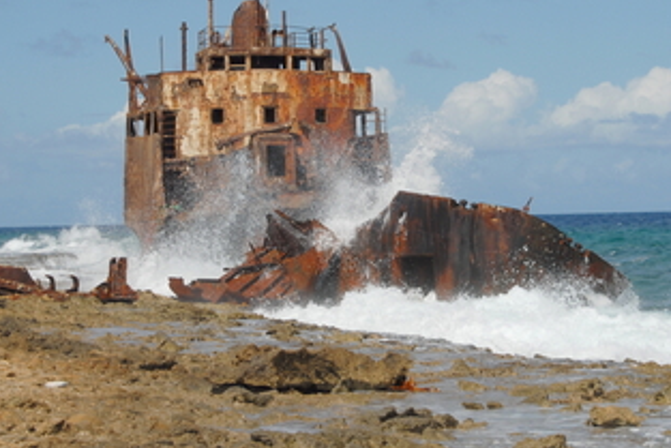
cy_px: 195
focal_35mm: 128
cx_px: 392
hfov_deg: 16.0
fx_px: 2387
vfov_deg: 10.7
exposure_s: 1/400
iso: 100
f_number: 9
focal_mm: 58
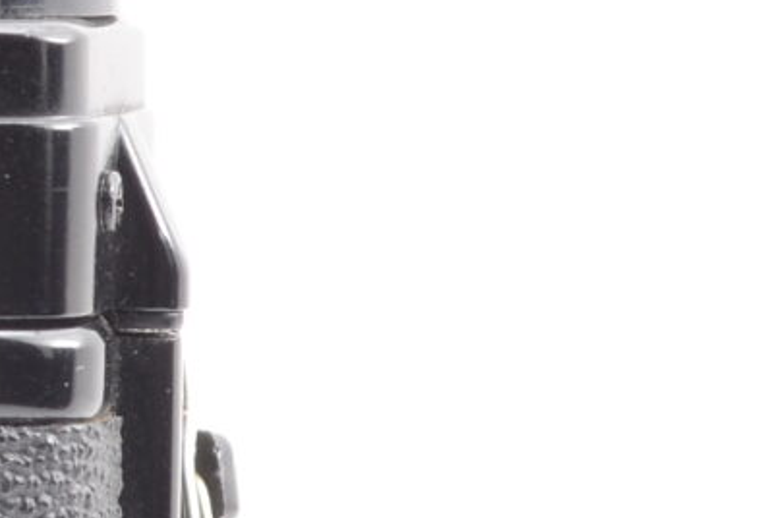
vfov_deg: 3.0
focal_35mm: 455
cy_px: 653
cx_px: -1224
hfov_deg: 4.4
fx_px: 9873
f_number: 9
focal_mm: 48
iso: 100
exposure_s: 1/60
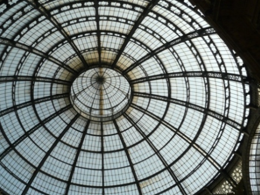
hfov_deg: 51.0
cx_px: 102
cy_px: 112
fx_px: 270
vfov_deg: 39.6
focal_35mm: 36
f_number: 5.6
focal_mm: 4.6
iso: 100
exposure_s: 1/320
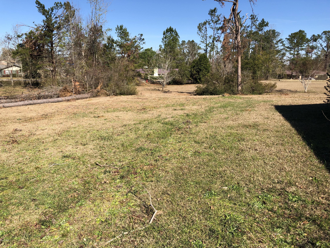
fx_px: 267
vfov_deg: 49.7
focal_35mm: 28
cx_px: 165
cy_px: 124
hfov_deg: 63.4
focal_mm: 3.99
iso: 20
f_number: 1.8
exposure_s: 1/1675
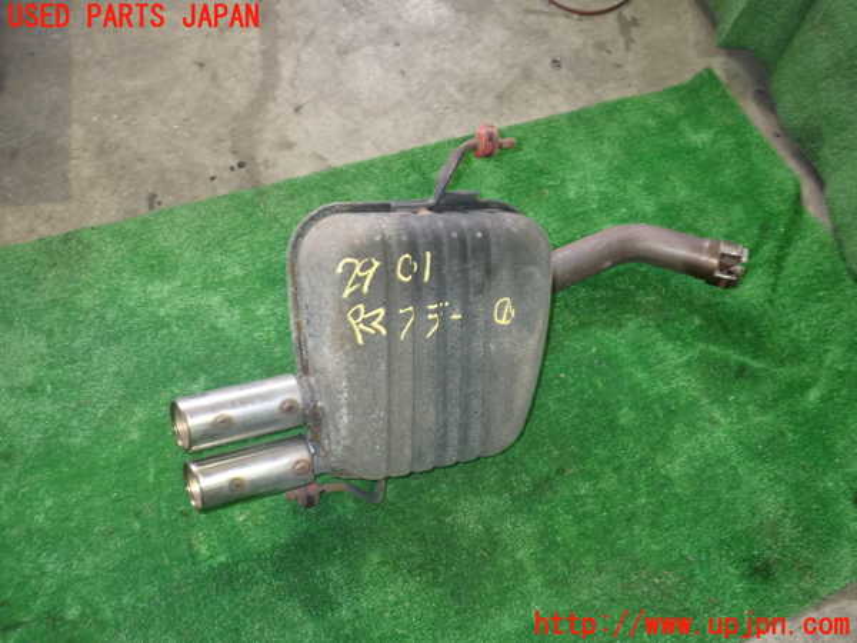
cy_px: 322
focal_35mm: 30
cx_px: 428
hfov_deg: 60.0
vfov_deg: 46.8
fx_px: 743
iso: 320
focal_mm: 5.4
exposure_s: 1/30
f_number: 2.3
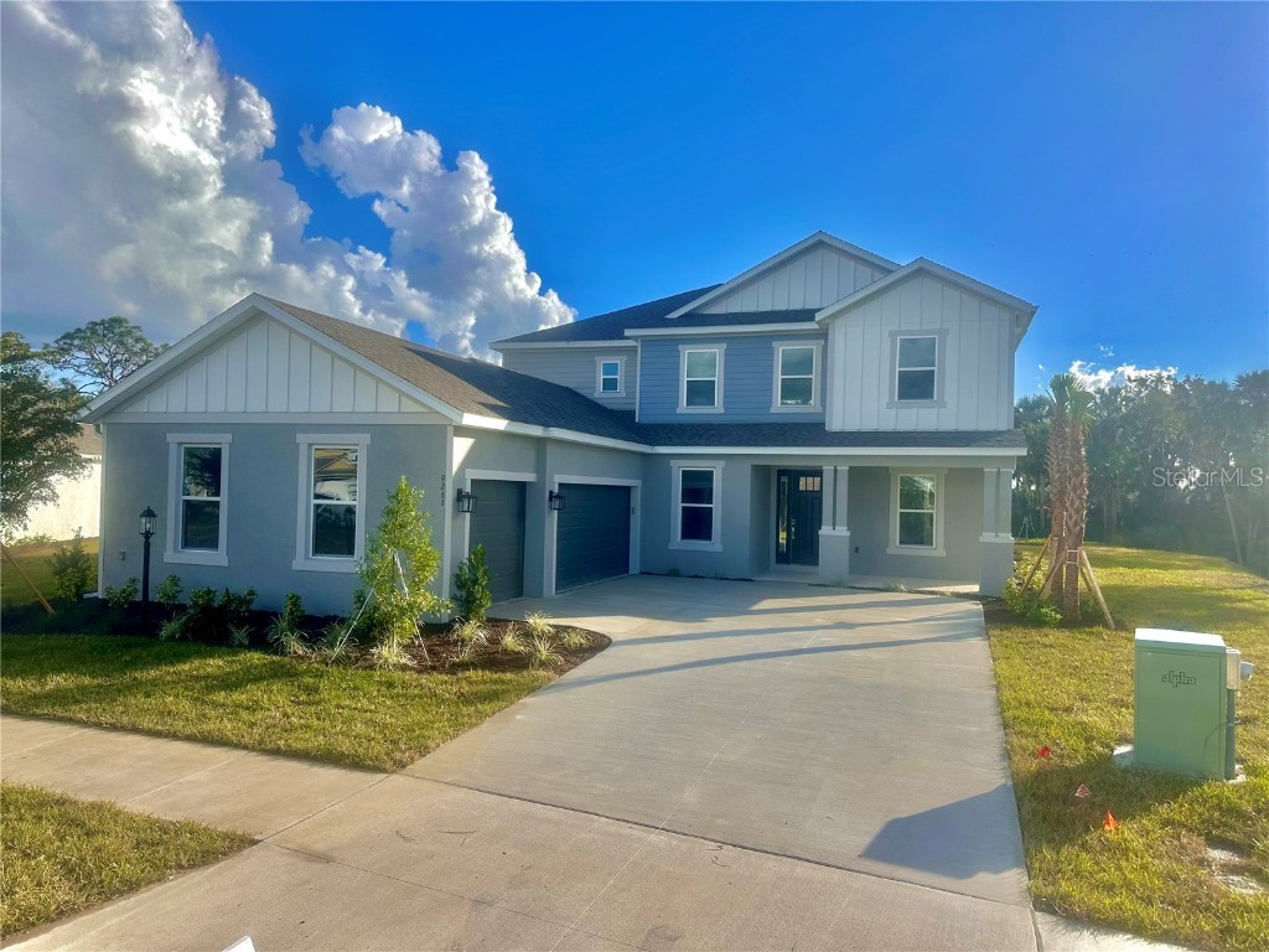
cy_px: 476
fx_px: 880
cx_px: 634
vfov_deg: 56.8
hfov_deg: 71.6
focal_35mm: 24
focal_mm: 6.86
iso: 80
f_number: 1.78
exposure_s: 1/6211
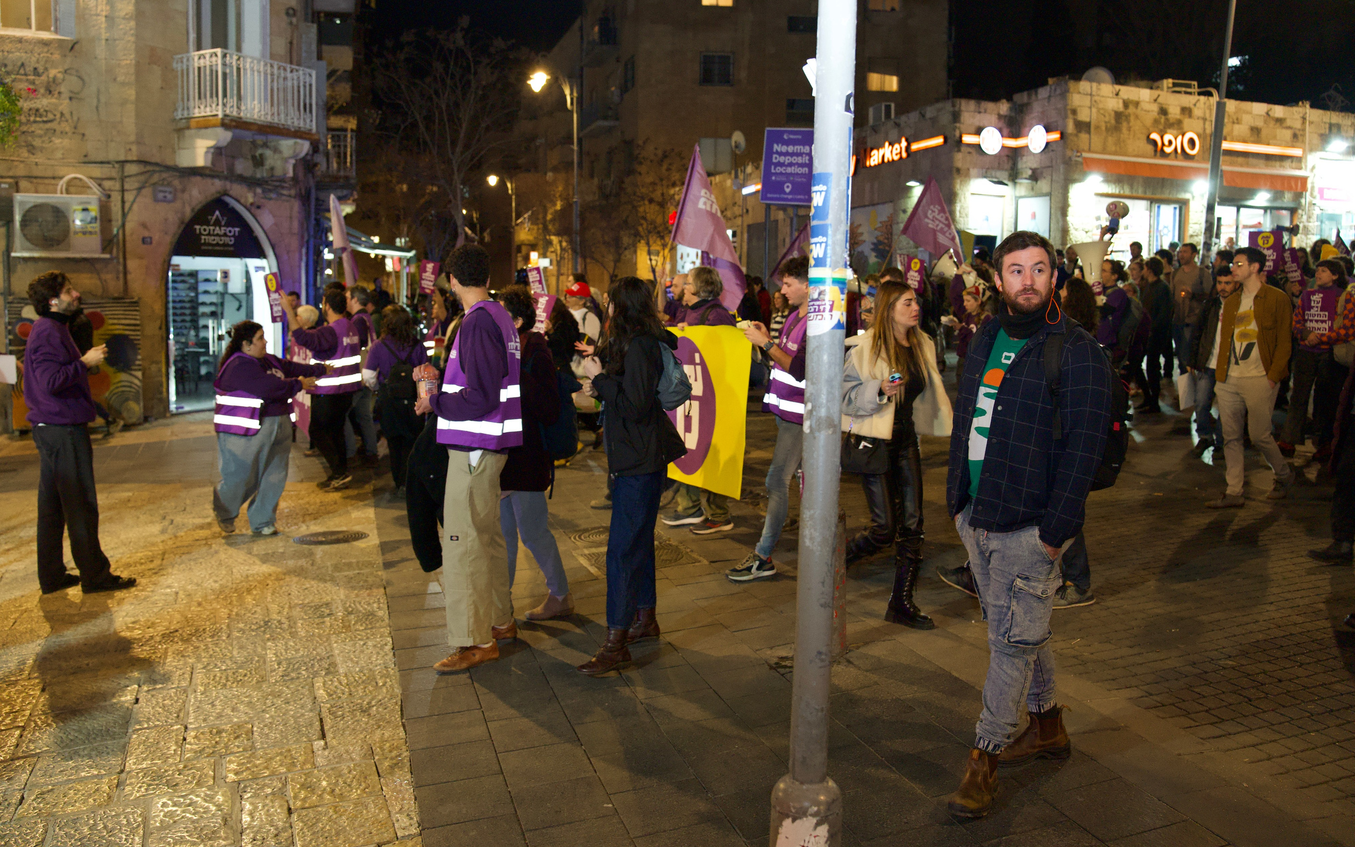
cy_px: 391
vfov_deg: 43.1
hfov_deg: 64.6
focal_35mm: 29
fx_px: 1071
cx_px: 670
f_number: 4
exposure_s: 1/160
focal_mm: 28
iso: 6400
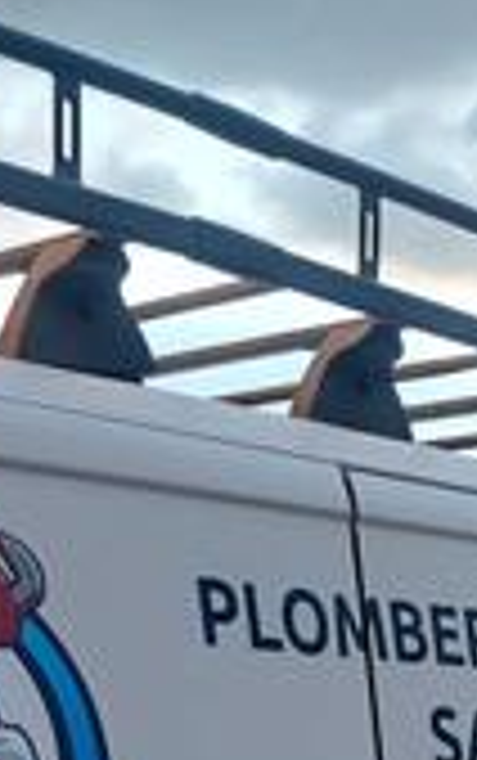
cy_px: 902
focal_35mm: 90
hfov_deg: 14.6
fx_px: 1867
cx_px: 274
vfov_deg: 21.4
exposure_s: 1/50
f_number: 1.8
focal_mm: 5.23
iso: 50
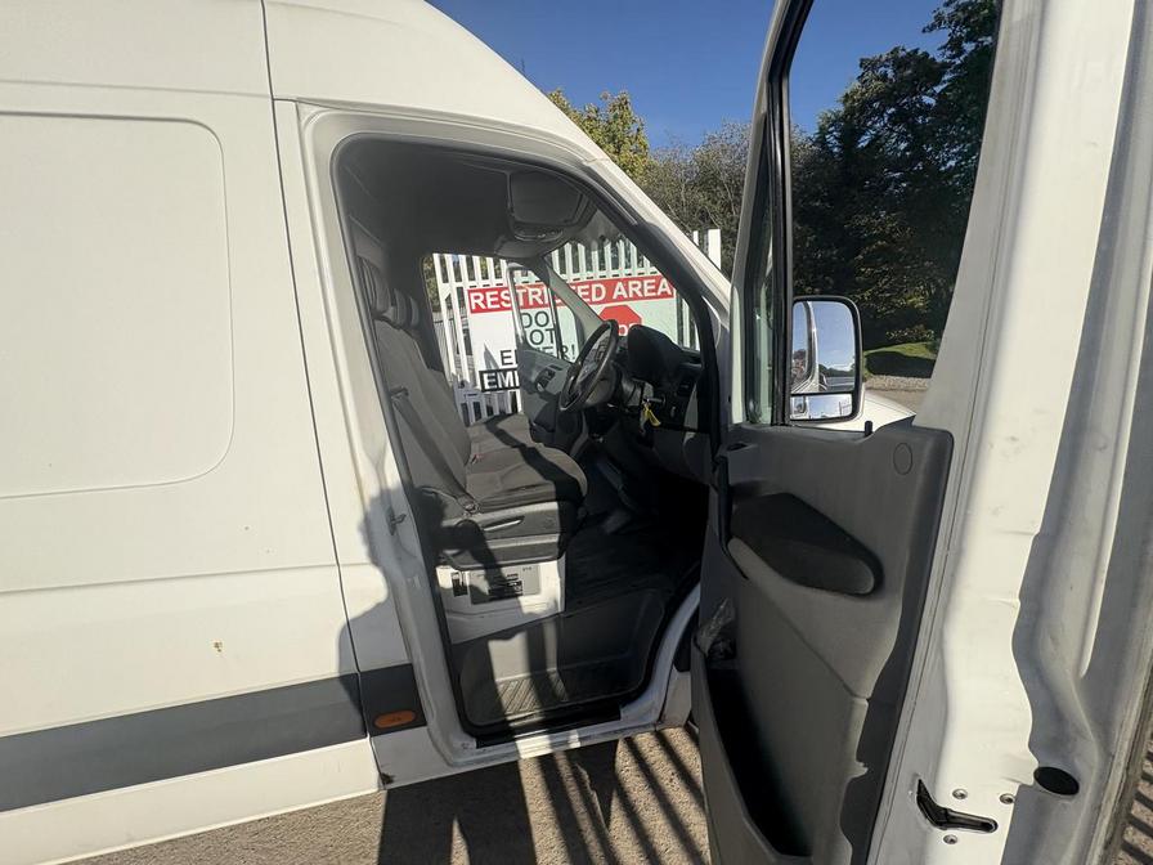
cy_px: 432
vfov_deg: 85.7
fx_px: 466
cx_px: 576
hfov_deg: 102.1
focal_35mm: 14
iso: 50
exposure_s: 1/1832
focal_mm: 2.22
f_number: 2.2
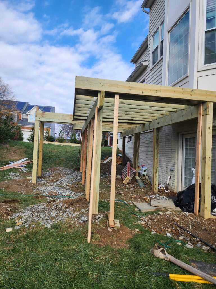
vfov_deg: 73.9
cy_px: 144
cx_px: 108
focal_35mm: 23
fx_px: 191
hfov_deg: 58.9
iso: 12
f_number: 1.8
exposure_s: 1/538
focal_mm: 6.4
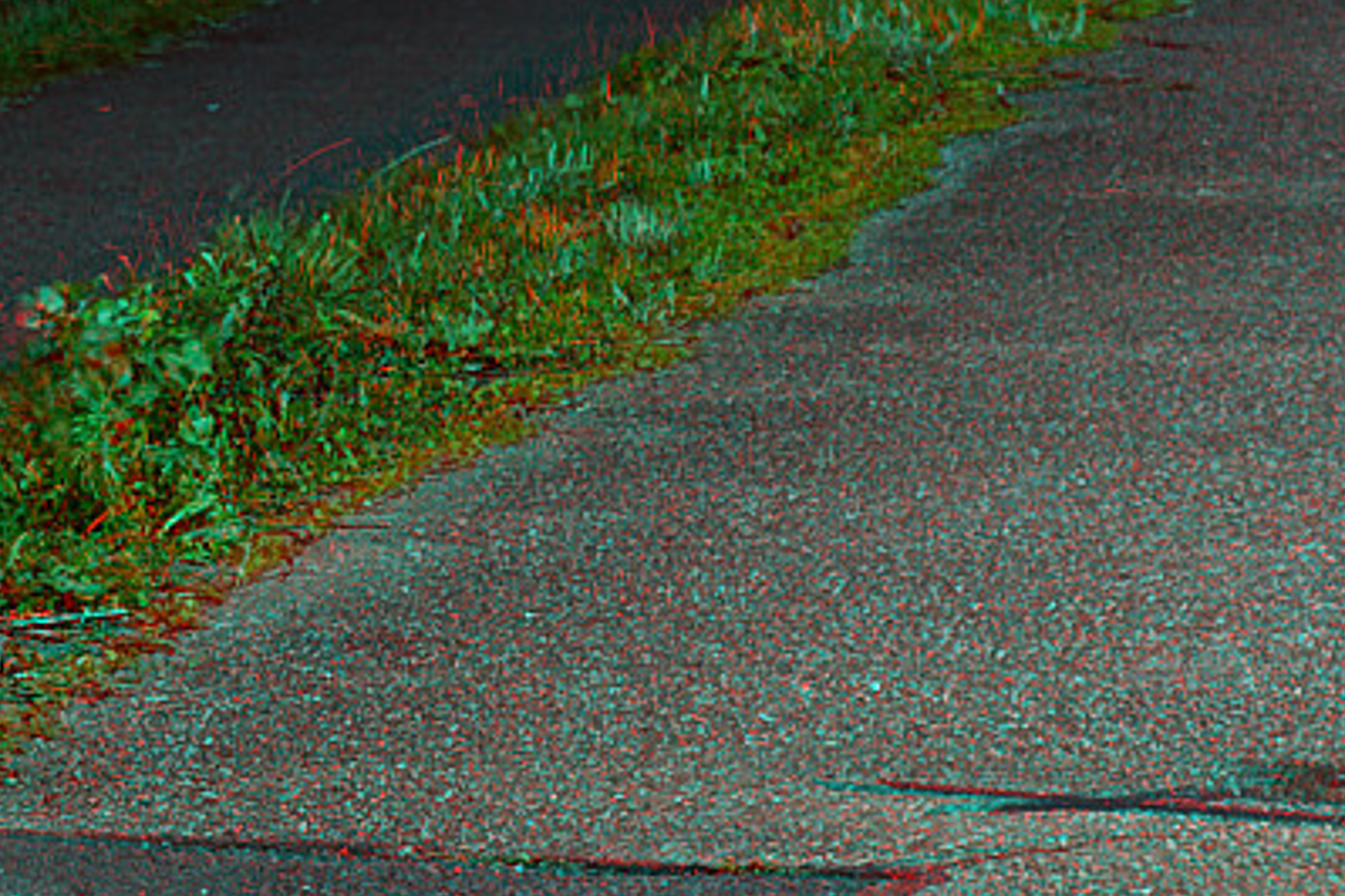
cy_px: -473
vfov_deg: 8.7
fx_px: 5753
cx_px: -755
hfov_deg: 12.6
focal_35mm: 154
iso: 100
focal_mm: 20
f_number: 5.6
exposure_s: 20
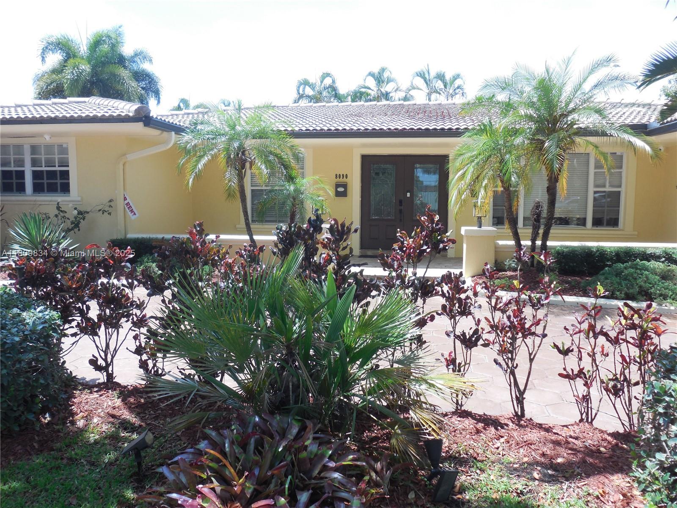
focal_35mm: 26
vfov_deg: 53.1
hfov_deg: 67.3
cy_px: 254
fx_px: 508
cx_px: 338
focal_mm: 4.6
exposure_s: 1/400
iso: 125
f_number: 3.5
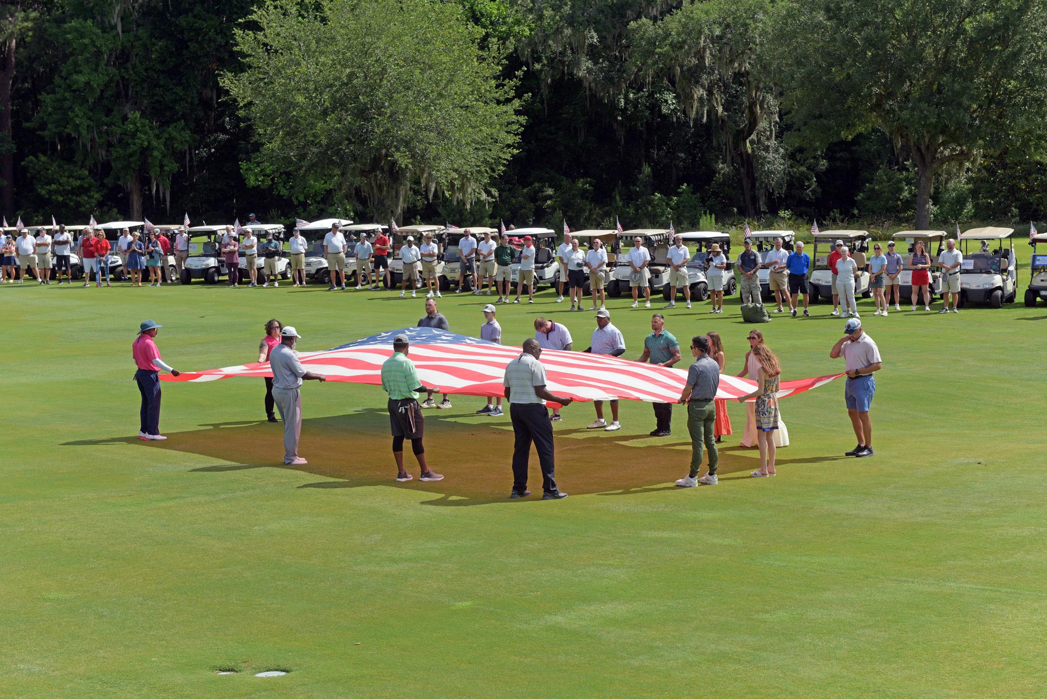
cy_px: 350
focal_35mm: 70
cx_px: 524
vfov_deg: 19.5
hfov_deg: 28.8
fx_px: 2036
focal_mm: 70
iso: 125
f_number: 9
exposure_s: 1/320
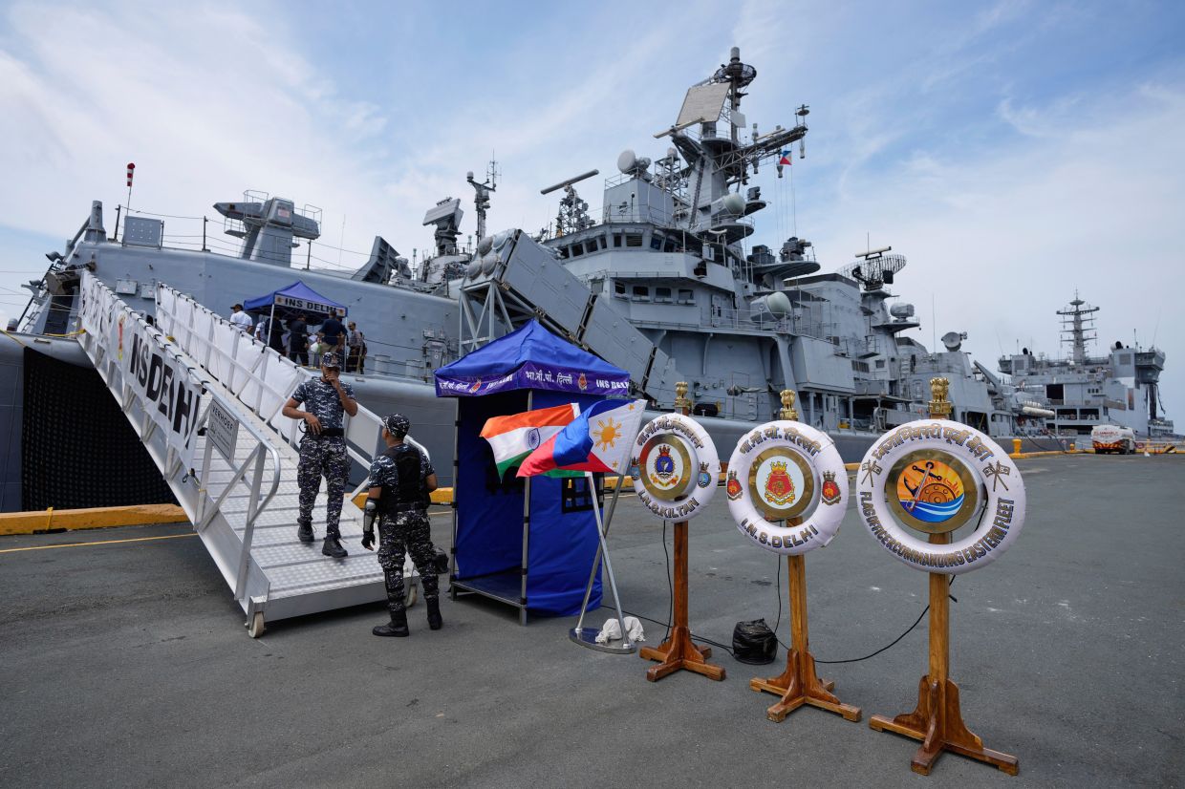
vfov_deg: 64.5
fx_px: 625
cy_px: 394
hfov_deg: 86.9
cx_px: 592
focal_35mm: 19
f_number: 4
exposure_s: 1/1600
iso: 160
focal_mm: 19
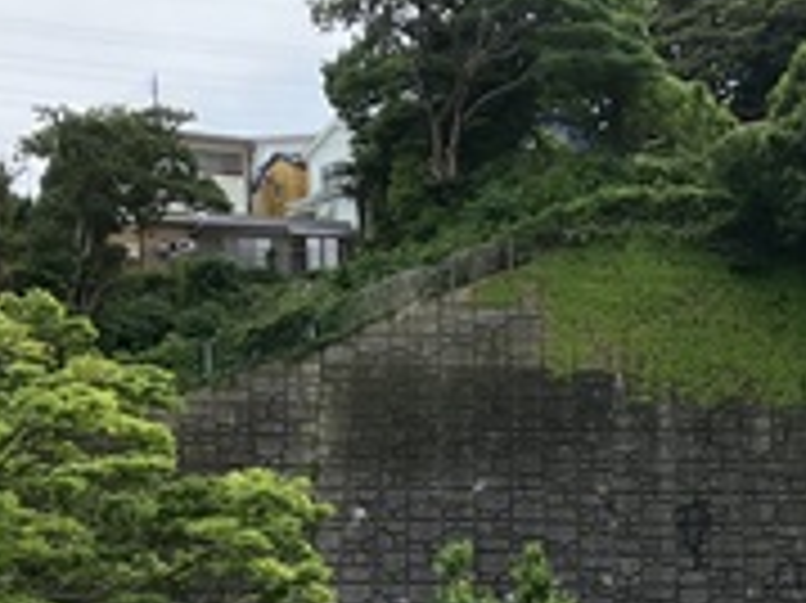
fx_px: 2560
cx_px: 892
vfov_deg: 12.1
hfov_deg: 17.3
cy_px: 1168
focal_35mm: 110
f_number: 1.8
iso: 32
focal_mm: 3.99
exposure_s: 1/1033
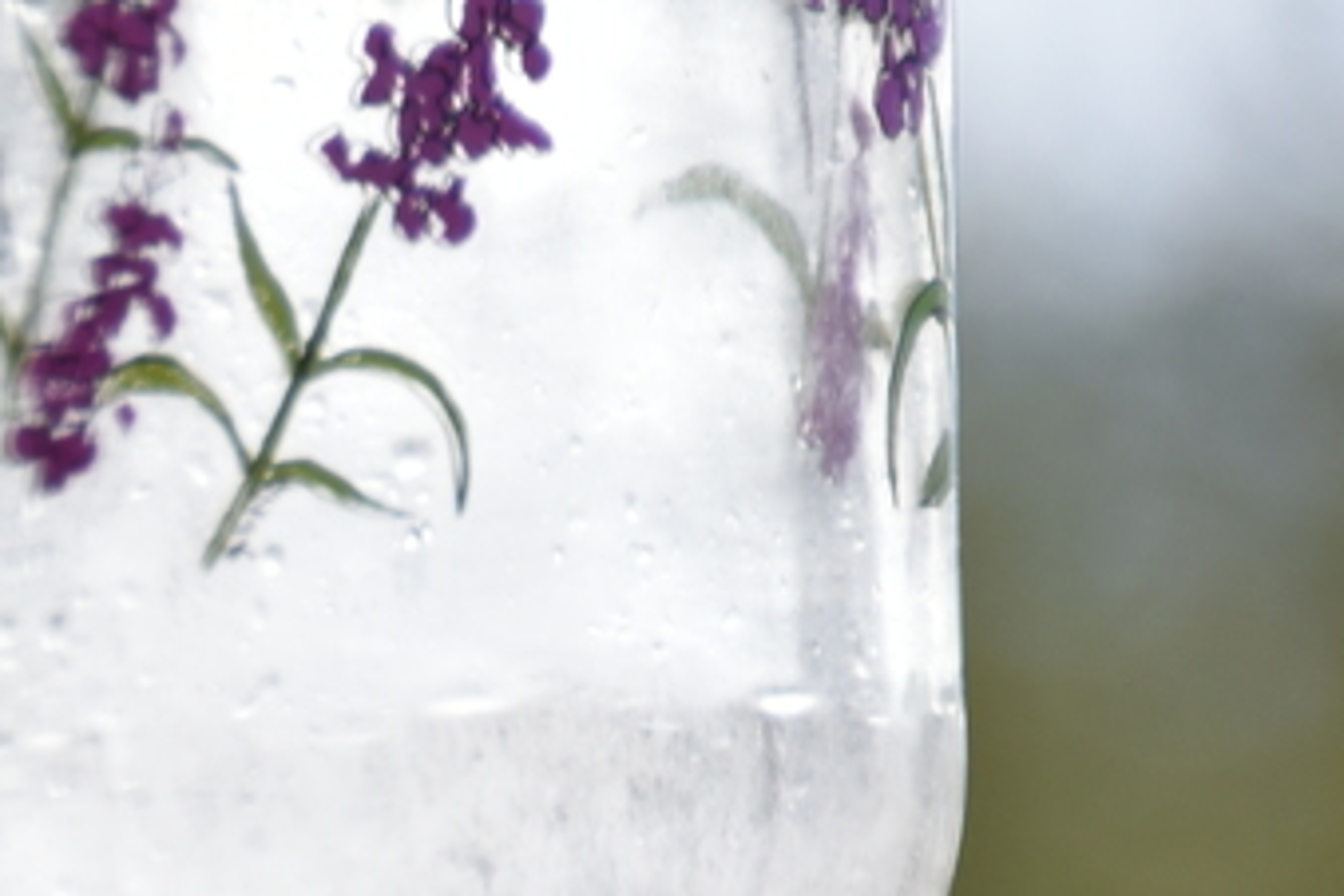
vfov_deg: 1.2
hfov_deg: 1.8
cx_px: -468
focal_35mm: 1133
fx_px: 42295
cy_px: 1328
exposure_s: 1/640
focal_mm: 300
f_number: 5.6
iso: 900
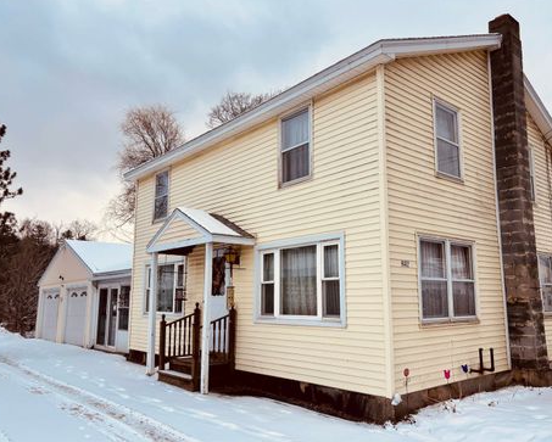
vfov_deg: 51.6
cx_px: 294
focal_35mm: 28
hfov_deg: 62.1
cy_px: 223
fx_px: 458
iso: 50
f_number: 1.6
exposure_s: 1/894
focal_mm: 5.96
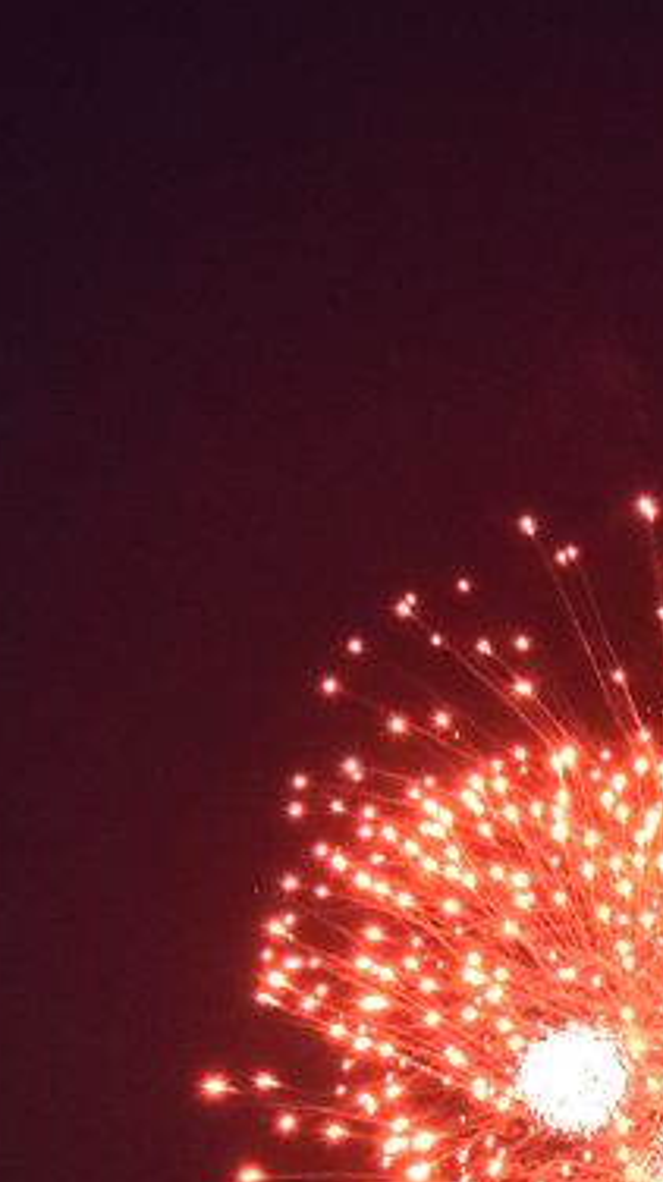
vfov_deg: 11.8
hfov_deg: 6.7
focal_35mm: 177
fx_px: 5542
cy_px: 1583
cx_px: 1005
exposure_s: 1/30
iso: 9000
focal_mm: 31
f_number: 4.5
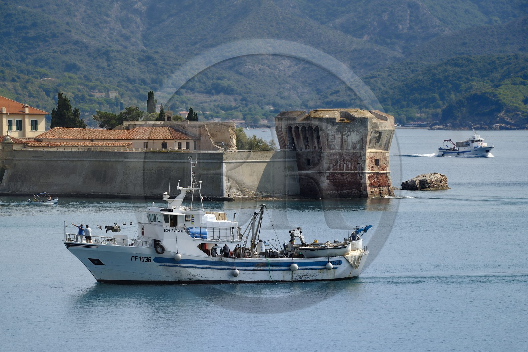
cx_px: 264
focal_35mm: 200
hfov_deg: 10.3
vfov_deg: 6.9
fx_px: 2933
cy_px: 176
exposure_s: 1/250
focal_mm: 200
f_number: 11
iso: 200
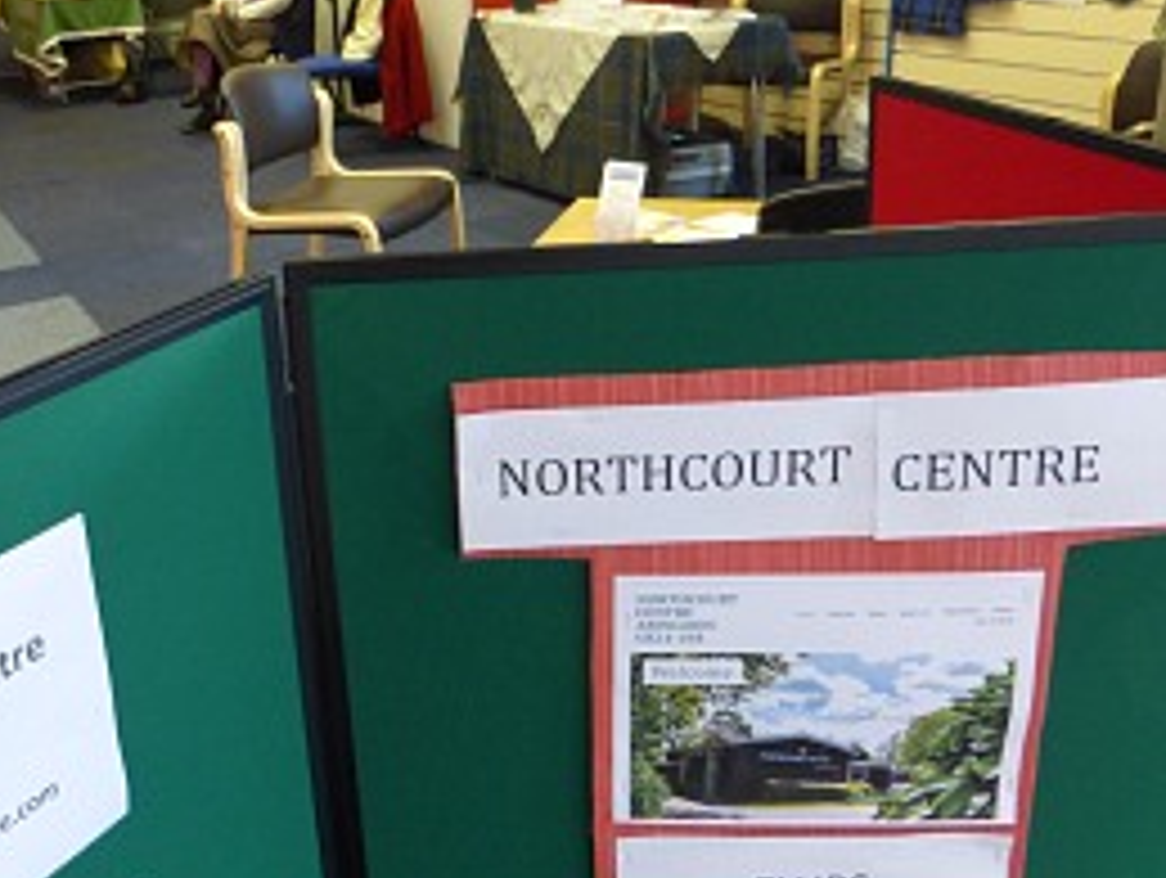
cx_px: 378
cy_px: 351
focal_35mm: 37
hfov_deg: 49.1
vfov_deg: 38.6
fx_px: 1248
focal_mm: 4.3
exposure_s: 1/25
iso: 400
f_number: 3.3
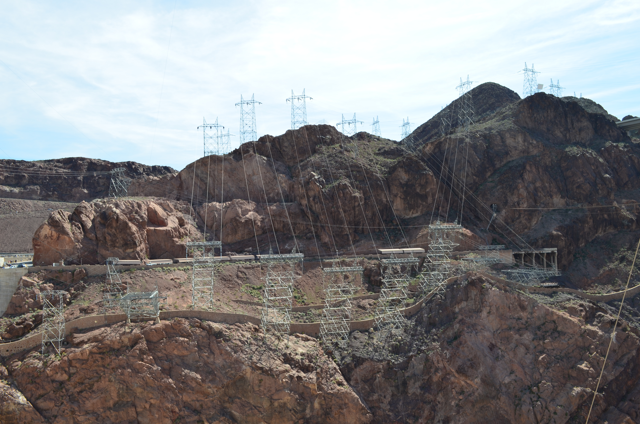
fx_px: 585
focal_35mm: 33
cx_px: 320
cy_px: 212
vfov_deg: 39.8
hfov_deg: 57.3
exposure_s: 1/125
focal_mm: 22
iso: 125
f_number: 11
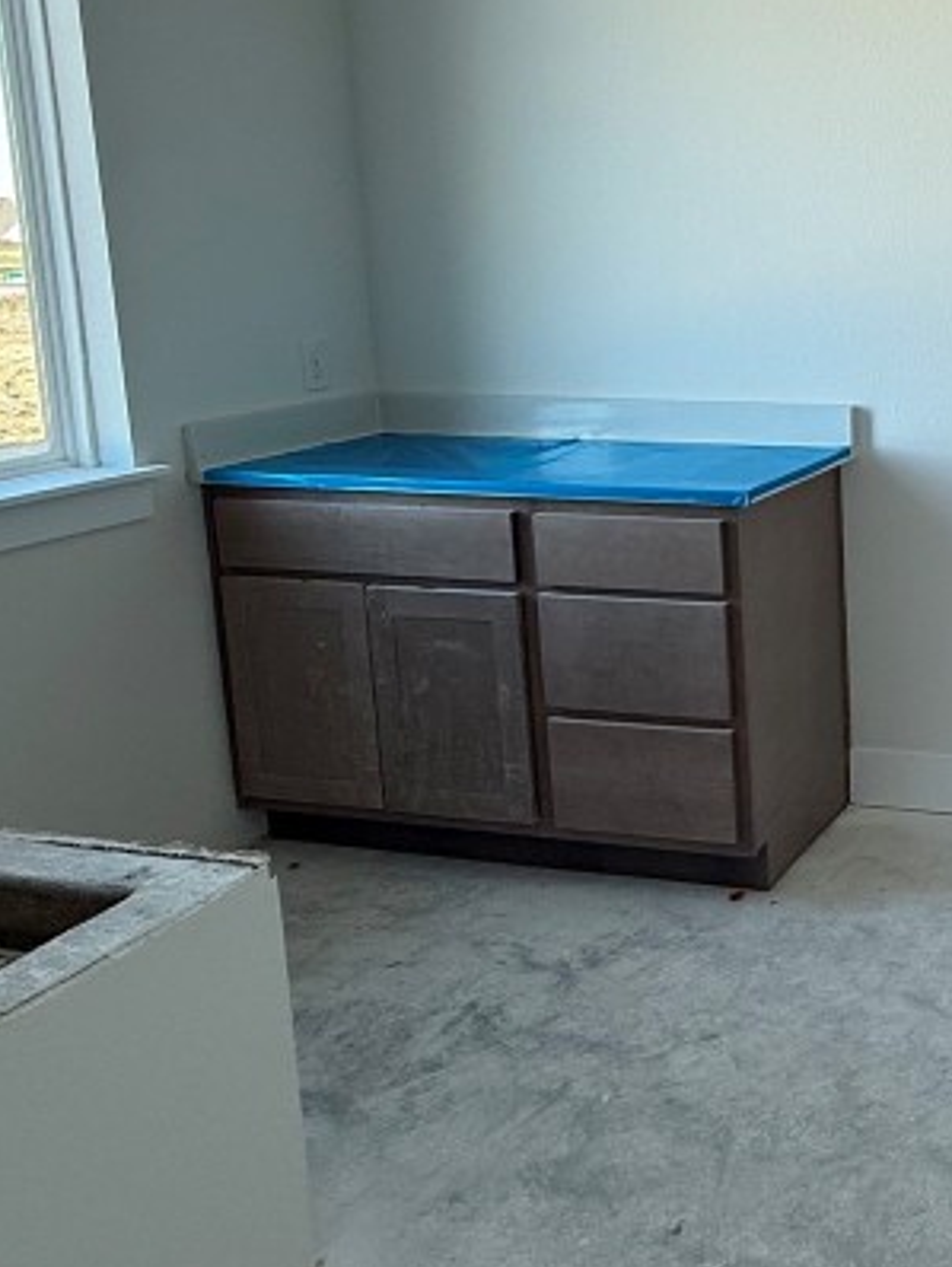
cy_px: 423
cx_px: 1118
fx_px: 1319
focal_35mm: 36
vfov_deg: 50.4
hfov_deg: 33.1
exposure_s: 1/99
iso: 100
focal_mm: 2.22
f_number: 2.2
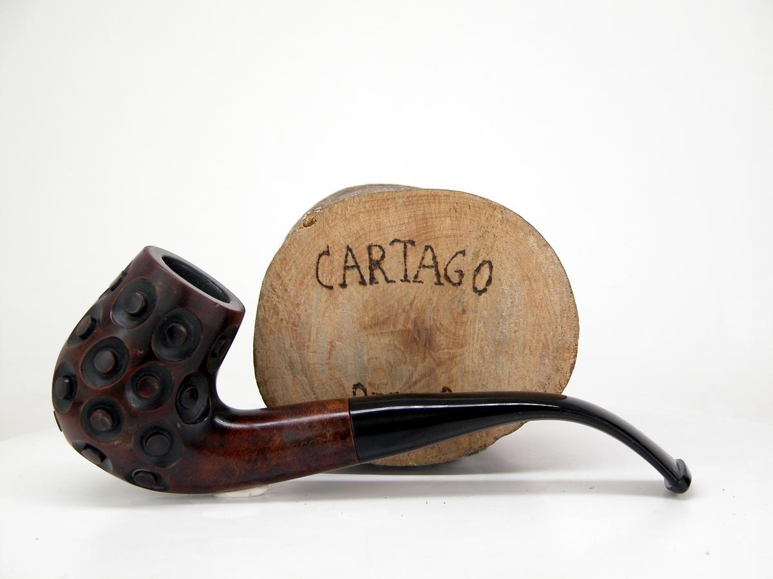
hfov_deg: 18.5
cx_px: 386
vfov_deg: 14.0
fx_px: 2367
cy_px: 290
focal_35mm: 106
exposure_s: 1/93.8
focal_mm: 27.3
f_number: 3.7
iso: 100
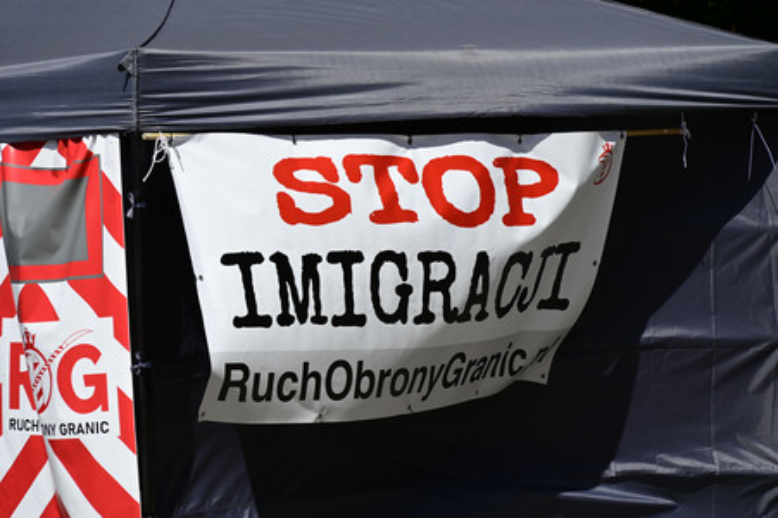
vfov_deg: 6.9
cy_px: 259
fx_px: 4319
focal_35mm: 200
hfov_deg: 10.3
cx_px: 389
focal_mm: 200
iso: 100
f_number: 9
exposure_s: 1/320
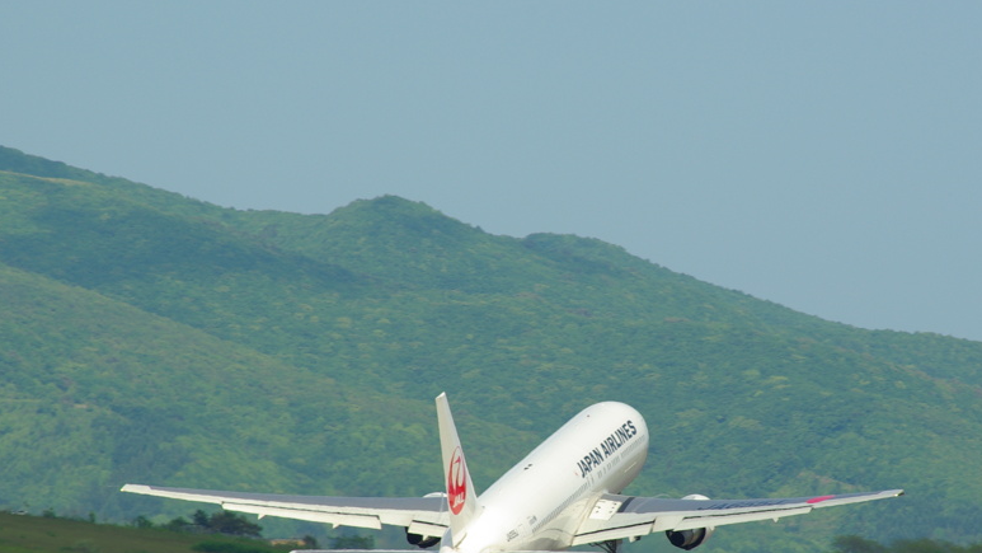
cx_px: 602
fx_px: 16276
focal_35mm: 625
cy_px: 402
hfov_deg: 3.5
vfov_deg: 1.9
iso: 100
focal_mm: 300
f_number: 10
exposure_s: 1/160
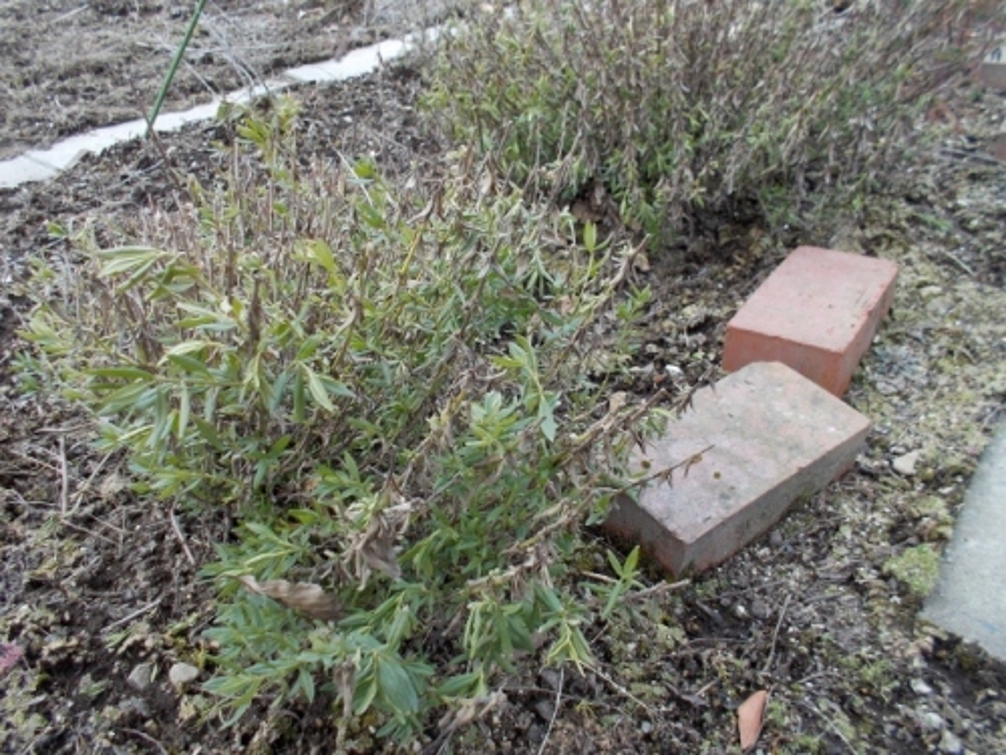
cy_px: 378
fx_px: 843
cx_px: 503
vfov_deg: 48.2
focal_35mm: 29
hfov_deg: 61.7
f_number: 3.3
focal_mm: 4.1
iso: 80
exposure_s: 1/200
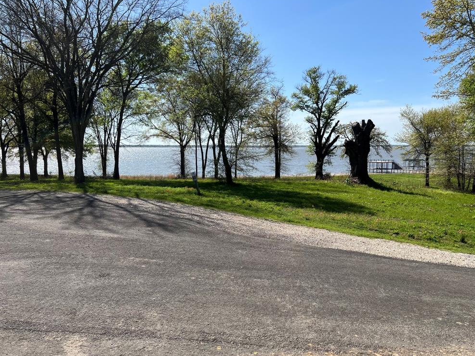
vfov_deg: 51.4
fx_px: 371
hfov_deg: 65.3
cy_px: 180
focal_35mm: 27
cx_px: 238
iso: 50
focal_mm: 5.7
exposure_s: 1/4444
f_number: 1.5
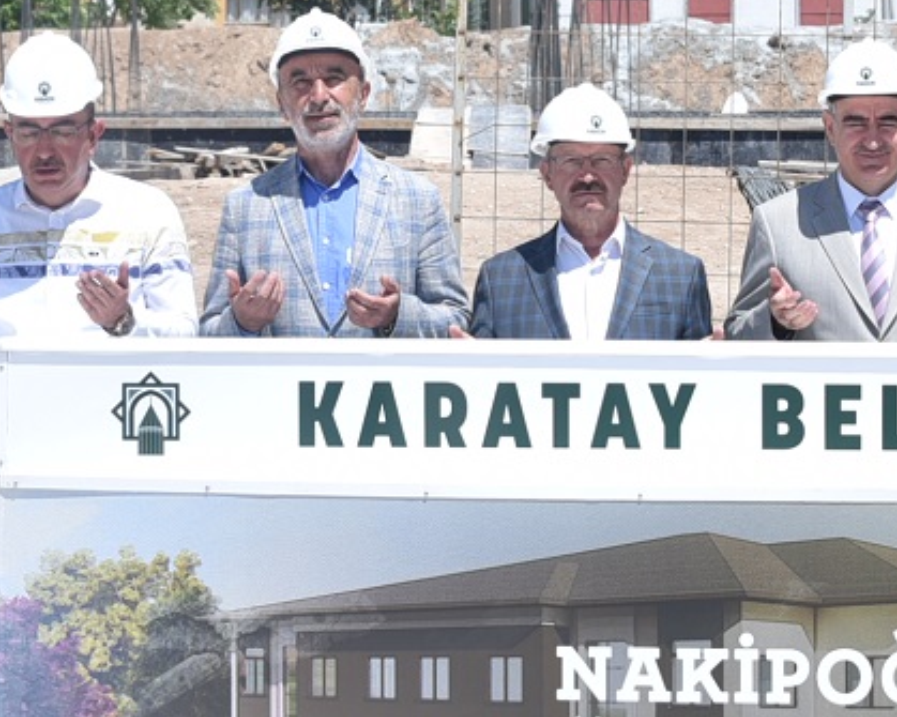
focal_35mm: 148
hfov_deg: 12.9
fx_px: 3928
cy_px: 217
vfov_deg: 10.4
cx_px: 784
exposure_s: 1/320
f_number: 6.3
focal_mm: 44
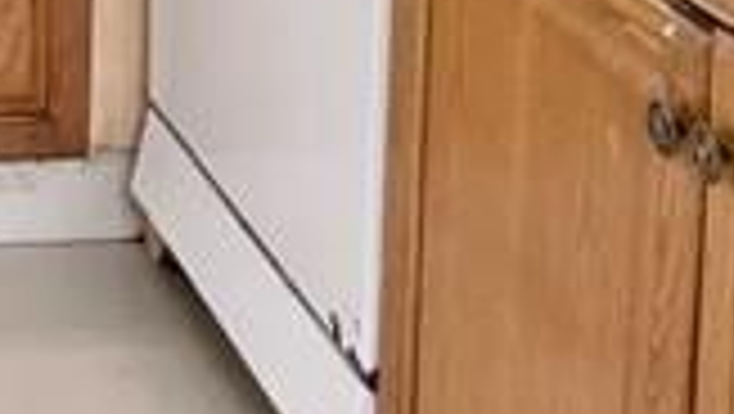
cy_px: -576
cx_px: -324
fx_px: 2162
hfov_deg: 17.6
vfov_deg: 9.7
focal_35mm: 111
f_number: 1.6
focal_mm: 5.1
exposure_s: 1/60
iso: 160
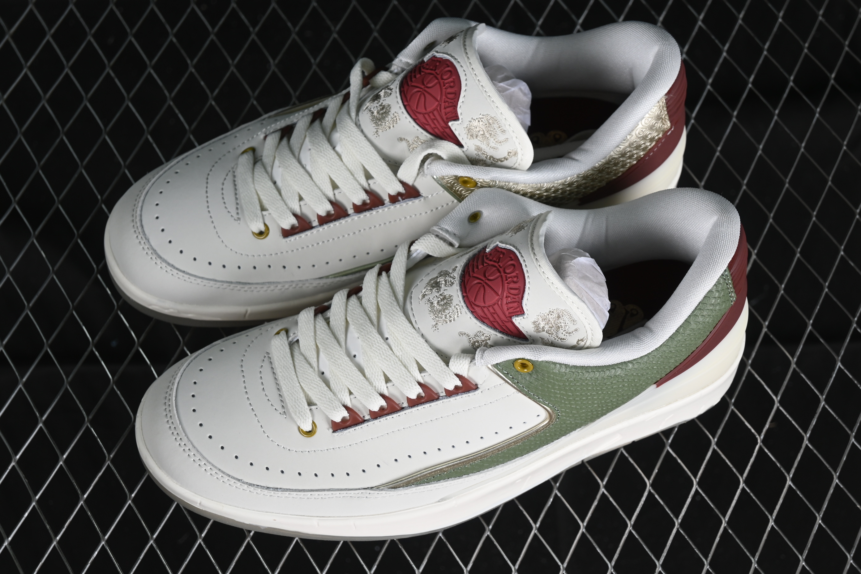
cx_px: 430
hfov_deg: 27.0
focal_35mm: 75
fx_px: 1794
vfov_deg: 18.2
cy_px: 287
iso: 160
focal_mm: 50
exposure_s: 1/80
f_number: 7.1
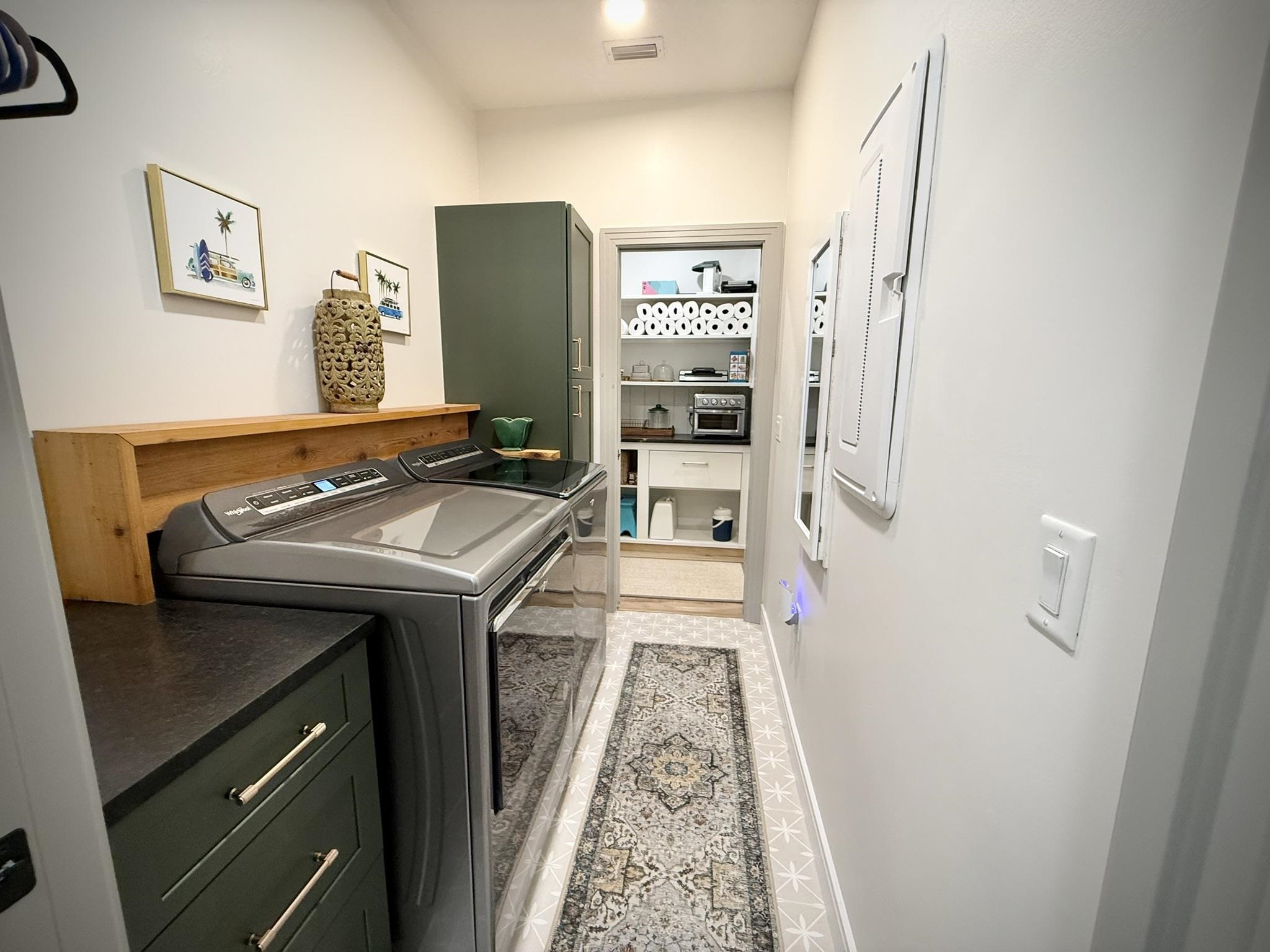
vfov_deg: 85.7
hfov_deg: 102.1
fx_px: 514
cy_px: 476
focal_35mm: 14
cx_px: 635
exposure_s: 1/60
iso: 250
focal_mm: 2.22
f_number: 2.2
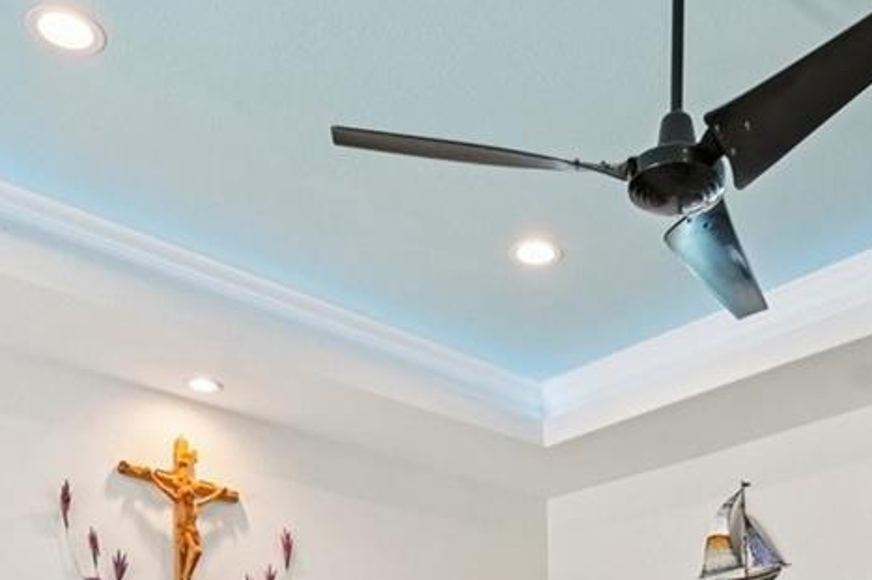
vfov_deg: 23.5
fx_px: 1162
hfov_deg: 40.6
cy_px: 826
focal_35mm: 48
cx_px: 583
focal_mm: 14
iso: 400
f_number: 8
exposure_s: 1/60
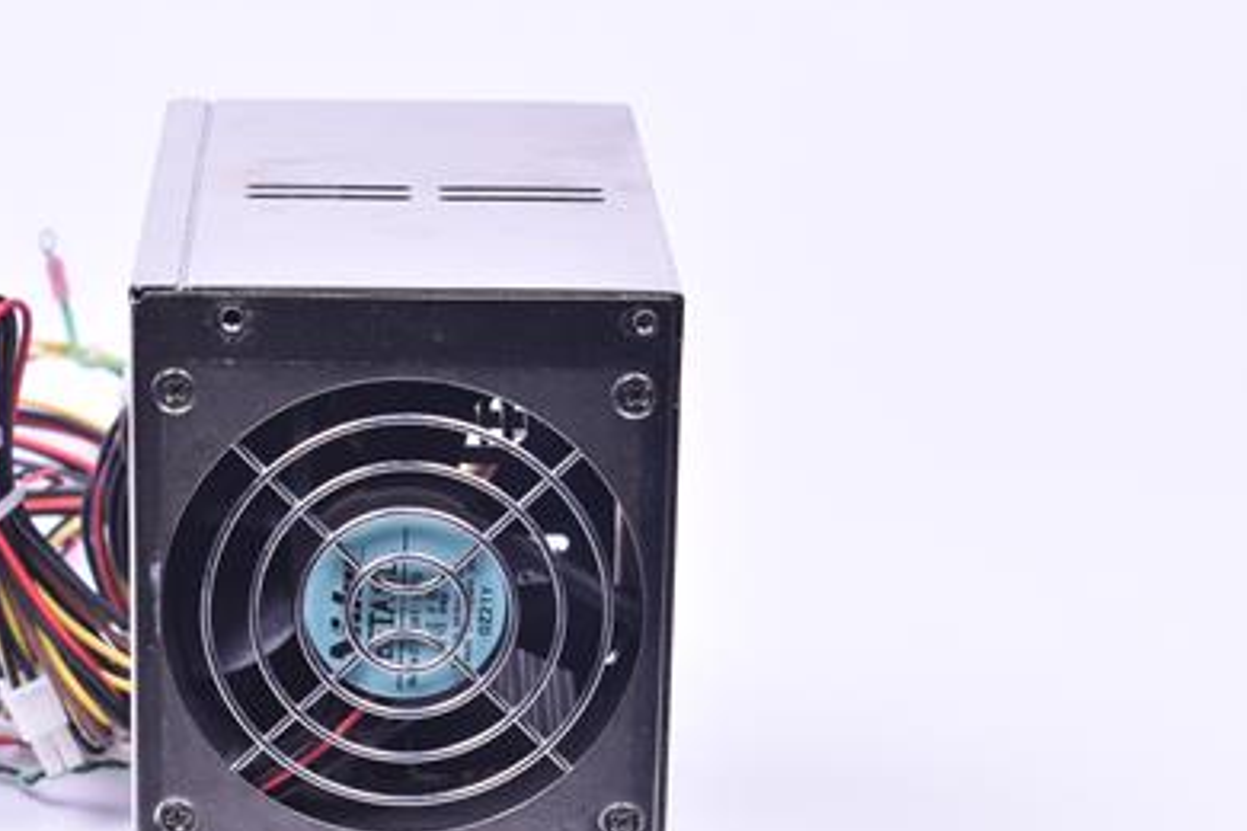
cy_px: 623
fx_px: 3594
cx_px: 358
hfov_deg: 19.6
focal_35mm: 104
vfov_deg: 13.2
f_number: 10
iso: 200
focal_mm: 45
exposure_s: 1/200
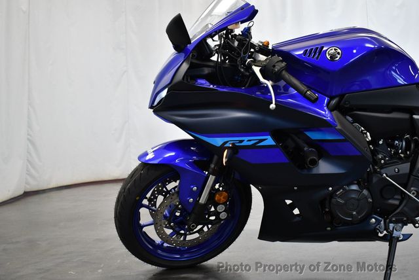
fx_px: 419
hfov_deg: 53.1
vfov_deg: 36.9
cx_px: 210
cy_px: 140
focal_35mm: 36
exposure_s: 1/160
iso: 800
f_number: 3.5
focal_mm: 18
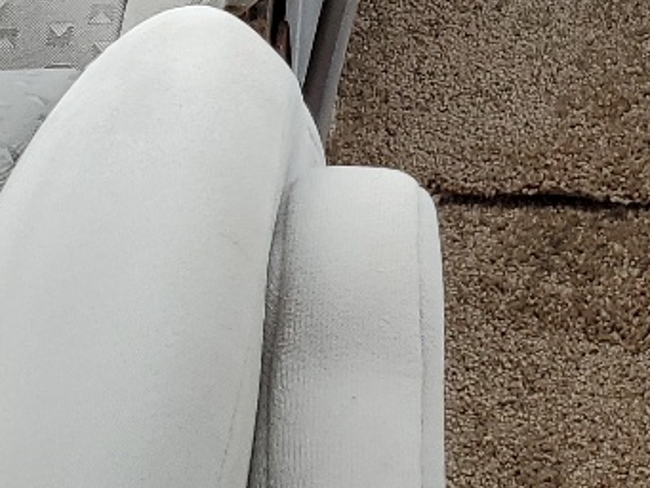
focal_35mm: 122
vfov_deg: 11.1
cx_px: 570
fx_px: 2292
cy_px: -473
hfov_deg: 16.0
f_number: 1.5
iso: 50
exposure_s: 1/161
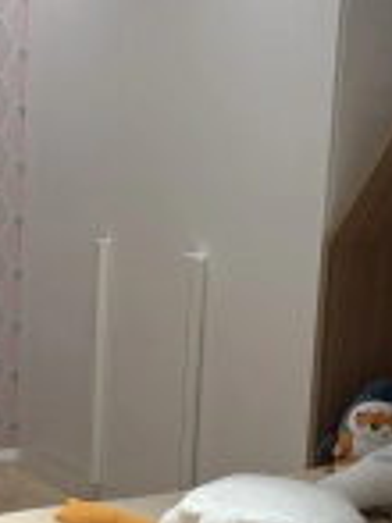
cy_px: 374
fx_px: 1255
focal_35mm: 83
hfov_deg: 17.2
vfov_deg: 23.4
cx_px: -27
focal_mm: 5.96
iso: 50
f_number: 1.6
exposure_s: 1/100
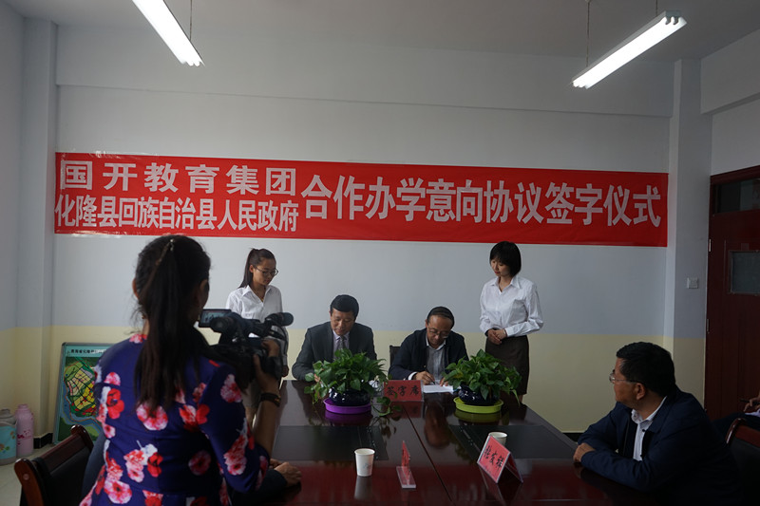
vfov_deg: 44.9
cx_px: 380
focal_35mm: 29
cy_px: 253
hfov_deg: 63.7
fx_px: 612
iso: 400
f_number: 4
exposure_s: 1/160
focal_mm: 29
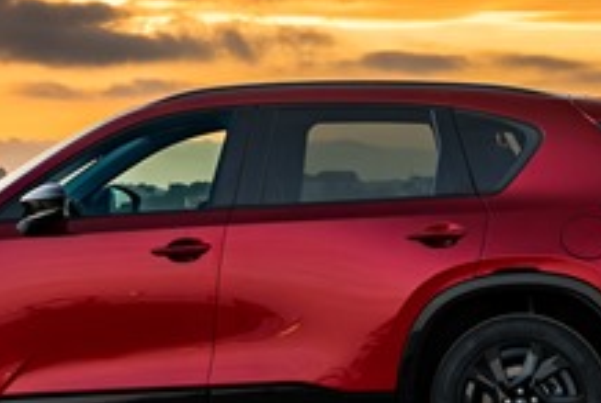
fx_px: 3527
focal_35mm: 211
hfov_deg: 9.7
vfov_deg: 6.5
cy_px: -7
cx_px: 259
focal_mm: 72
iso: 320
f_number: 5.6
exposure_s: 1/40
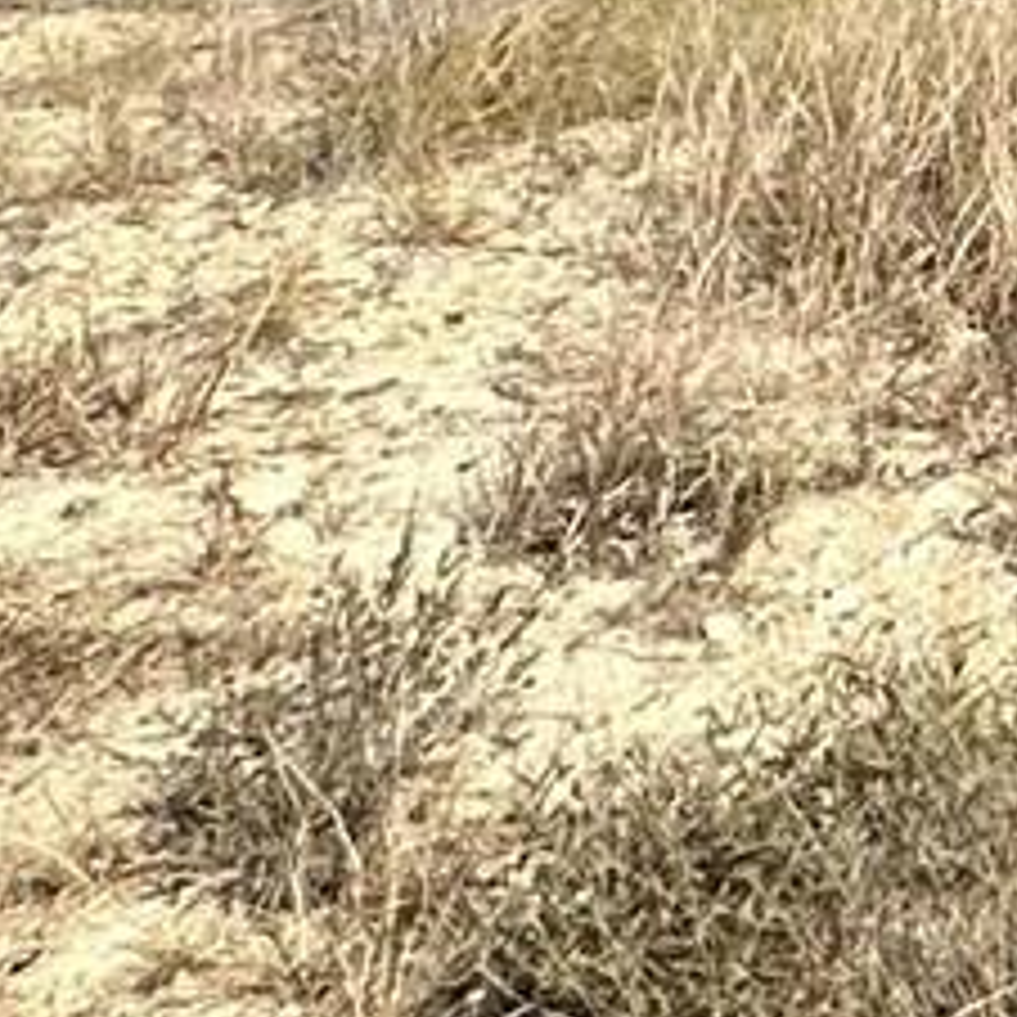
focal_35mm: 112
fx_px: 3723
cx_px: 3258
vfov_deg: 12.9
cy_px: -1215
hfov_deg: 10.1
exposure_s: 1/1715
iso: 40
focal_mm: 2.22
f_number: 2.2
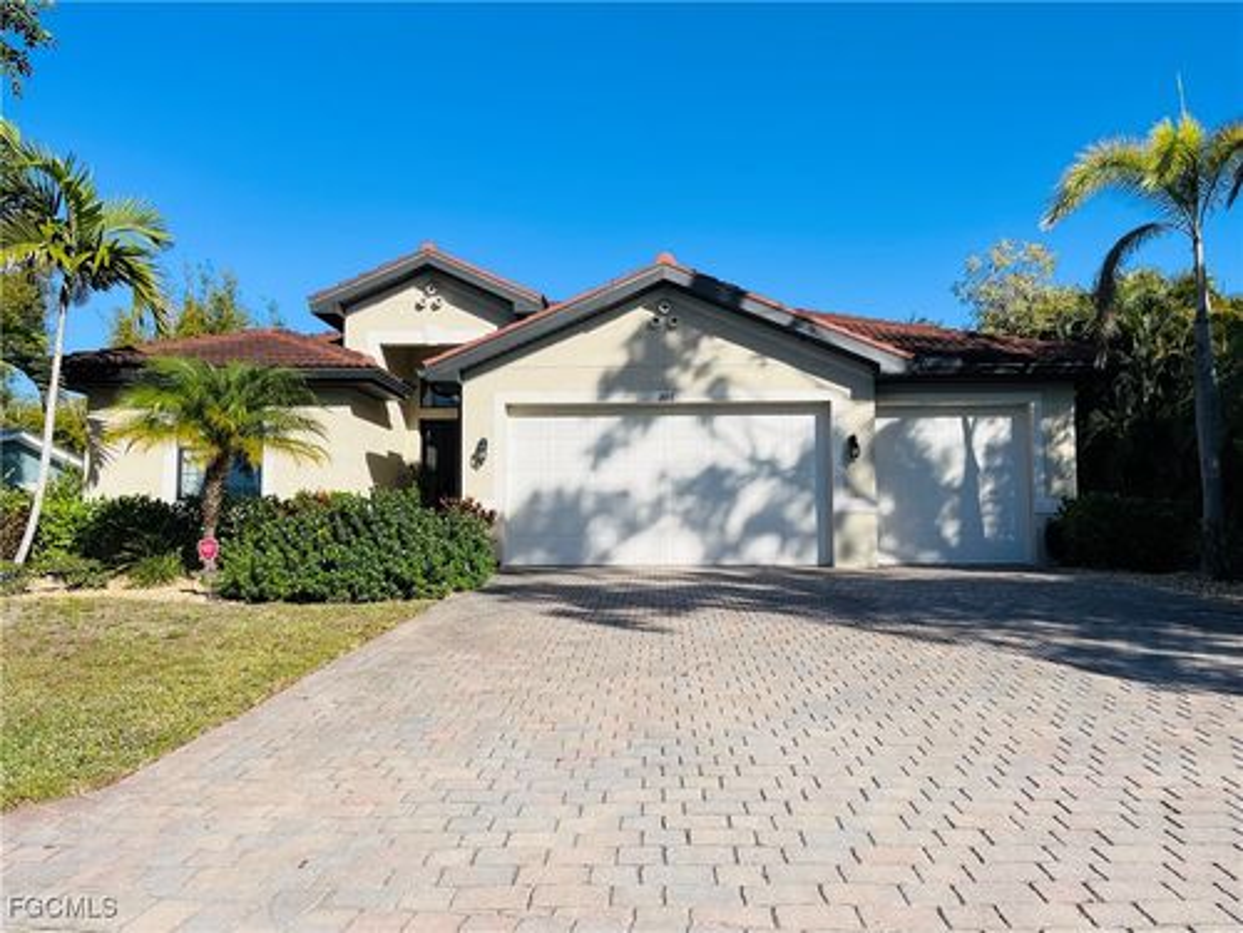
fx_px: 934
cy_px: 466
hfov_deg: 67.3
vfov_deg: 53.1
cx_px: 622
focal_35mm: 26
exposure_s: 1/4484
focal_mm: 5.1
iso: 50
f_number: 1.6
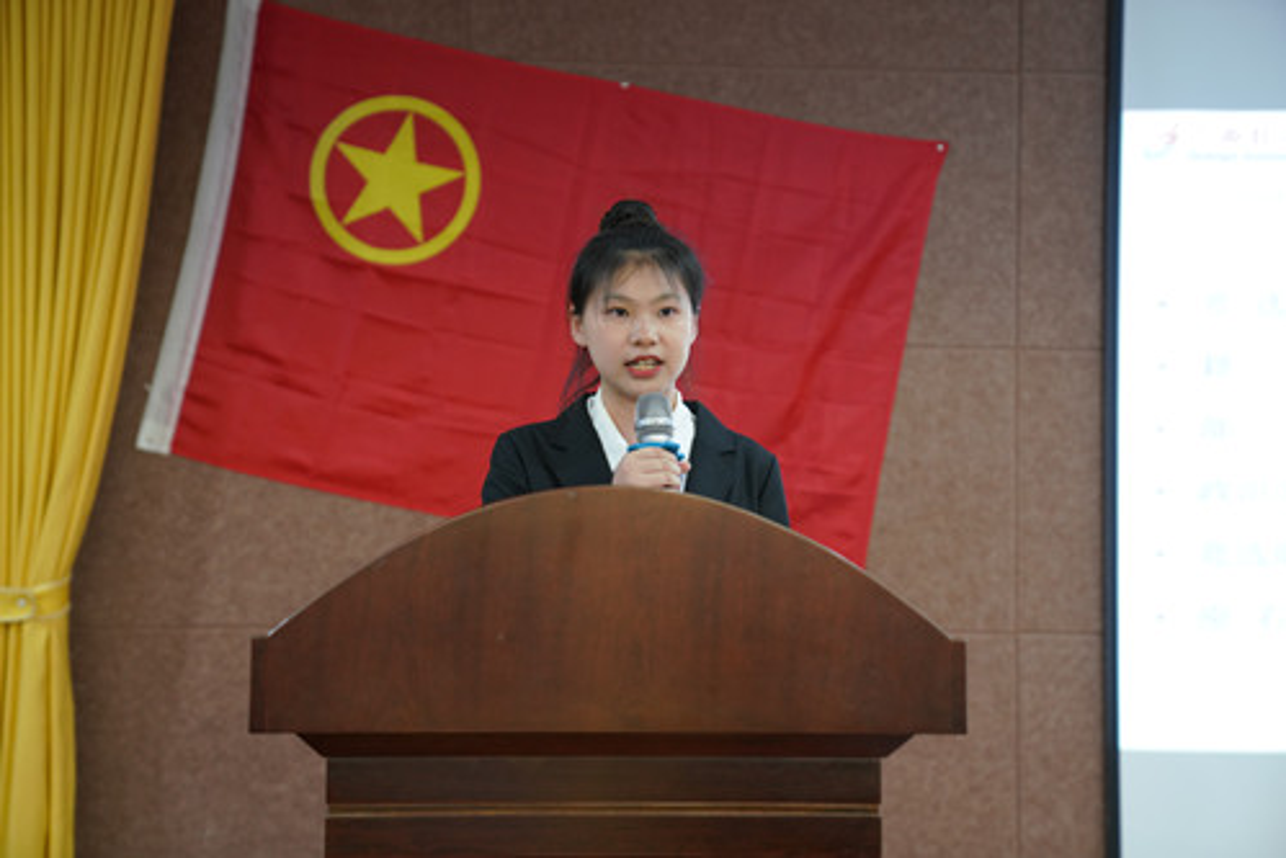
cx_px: 643
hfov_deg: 28.8
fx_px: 2501
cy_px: 429
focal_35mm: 70
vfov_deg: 19.5
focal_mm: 70
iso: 2000
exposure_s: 1/80
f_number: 2.8
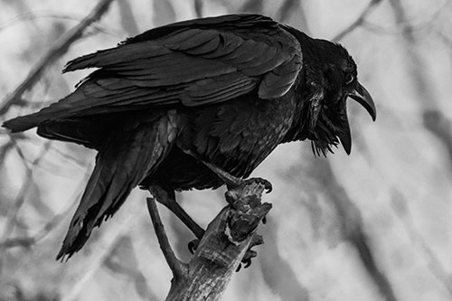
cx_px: 226
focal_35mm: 700
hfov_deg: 2.9
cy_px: 150
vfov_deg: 2.0
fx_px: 8785
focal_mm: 700
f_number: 11
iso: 3600
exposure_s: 1/800
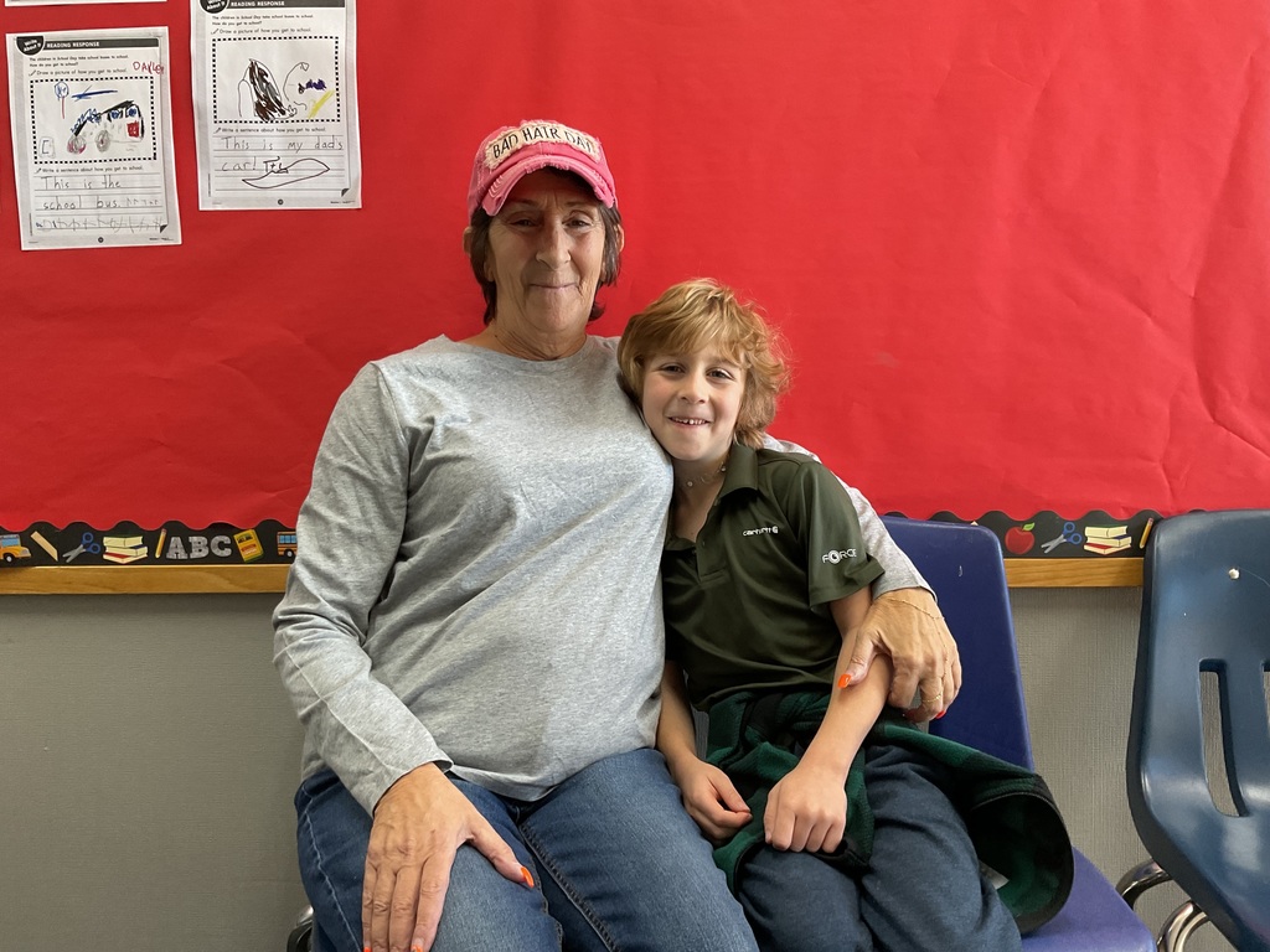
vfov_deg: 48.2
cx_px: 635
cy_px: 476
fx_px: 1064
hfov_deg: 61.7
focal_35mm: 29
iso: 100
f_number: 1.8
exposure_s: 1/60
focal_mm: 3
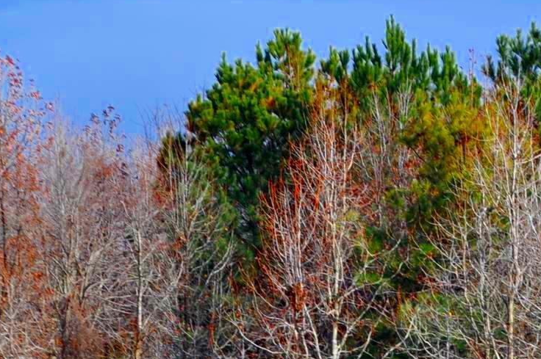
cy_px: 315
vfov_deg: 3.6
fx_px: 5764
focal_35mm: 384
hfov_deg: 5.4
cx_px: 395
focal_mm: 92
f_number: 9
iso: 200
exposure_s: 1/320
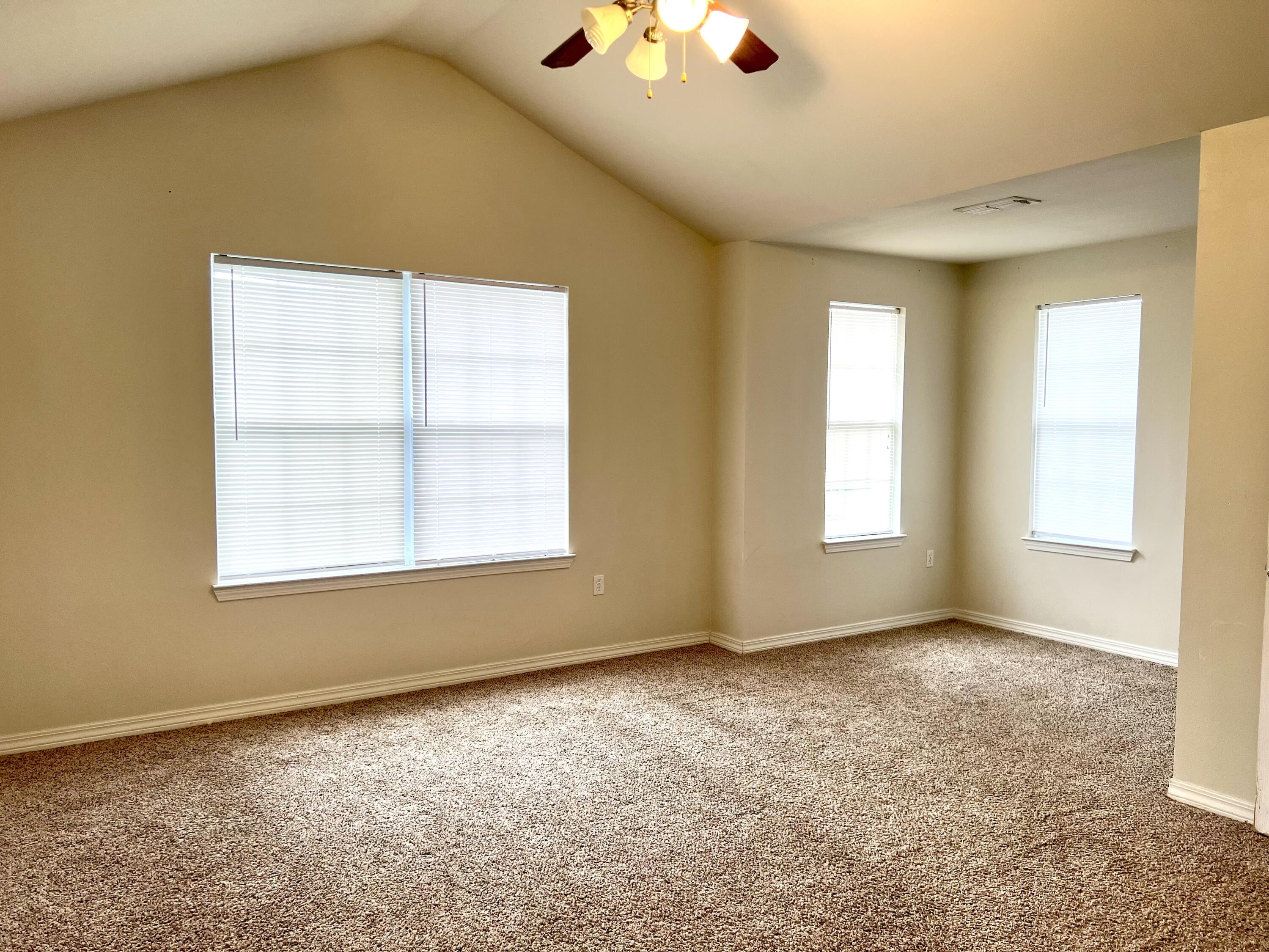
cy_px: 476
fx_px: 953
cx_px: 634
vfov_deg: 53.1
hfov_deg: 67.3
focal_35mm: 26
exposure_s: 1/120
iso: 64
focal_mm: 5.7
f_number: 1.5
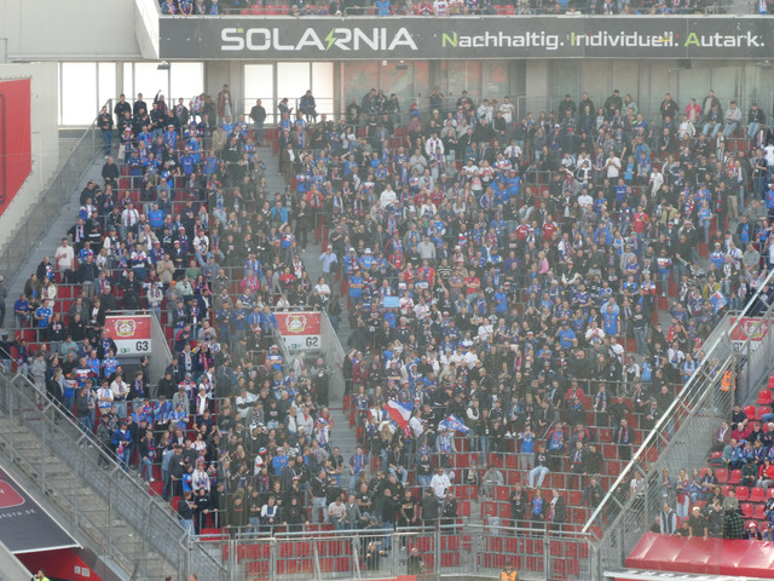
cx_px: 387
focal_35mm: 185
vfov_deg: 8.0
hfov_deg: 10.7
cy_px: 290
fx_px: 4137
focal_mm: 33.2
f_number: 5.6
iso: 125
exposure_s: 1/80
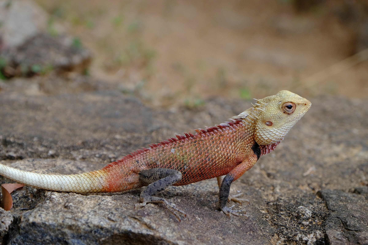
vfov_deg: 8.3
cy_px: 122
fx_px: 1687
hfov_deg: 12.5
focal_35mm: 165
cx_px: 184
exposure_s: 1/480
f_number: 6.4
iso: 1250
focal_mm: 110
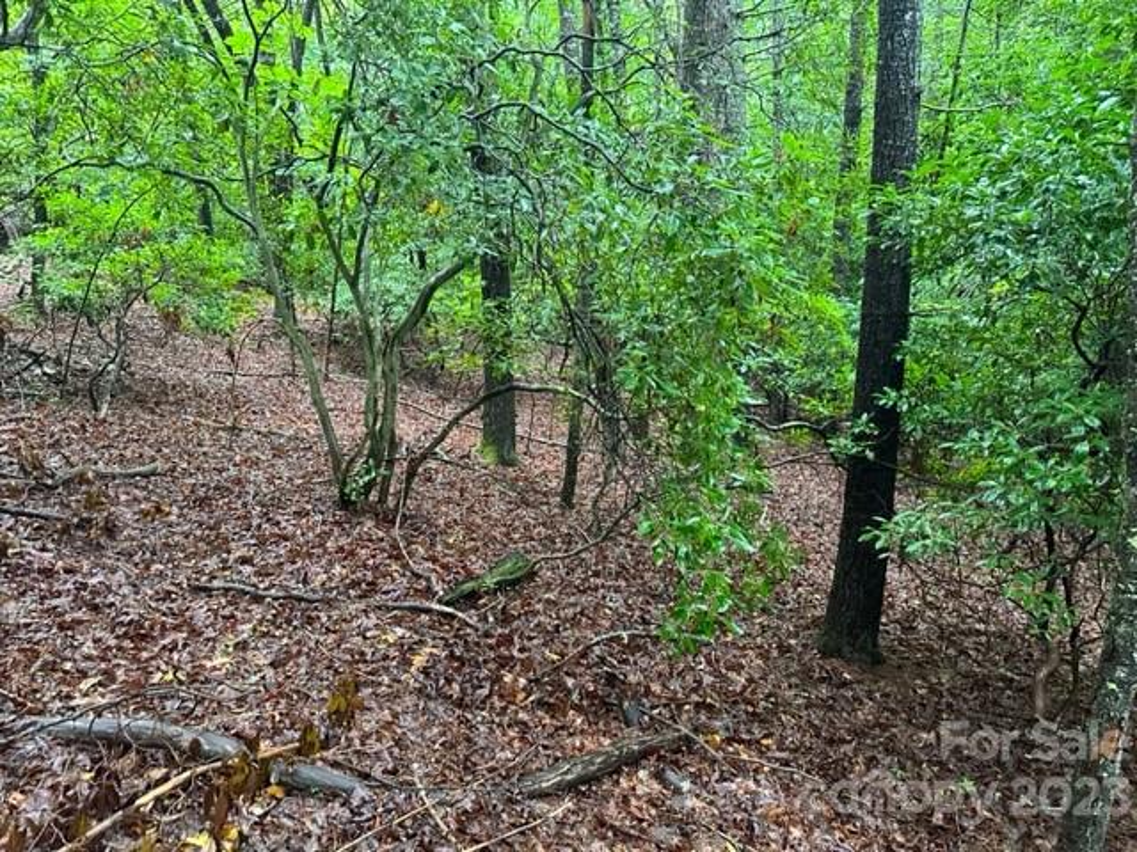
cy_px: 426
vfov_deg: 56.8
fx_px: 788
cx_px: 568
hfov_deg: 71.6
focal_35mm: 24
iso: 800
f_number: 1.78
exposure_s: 1/60
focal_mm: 6.86
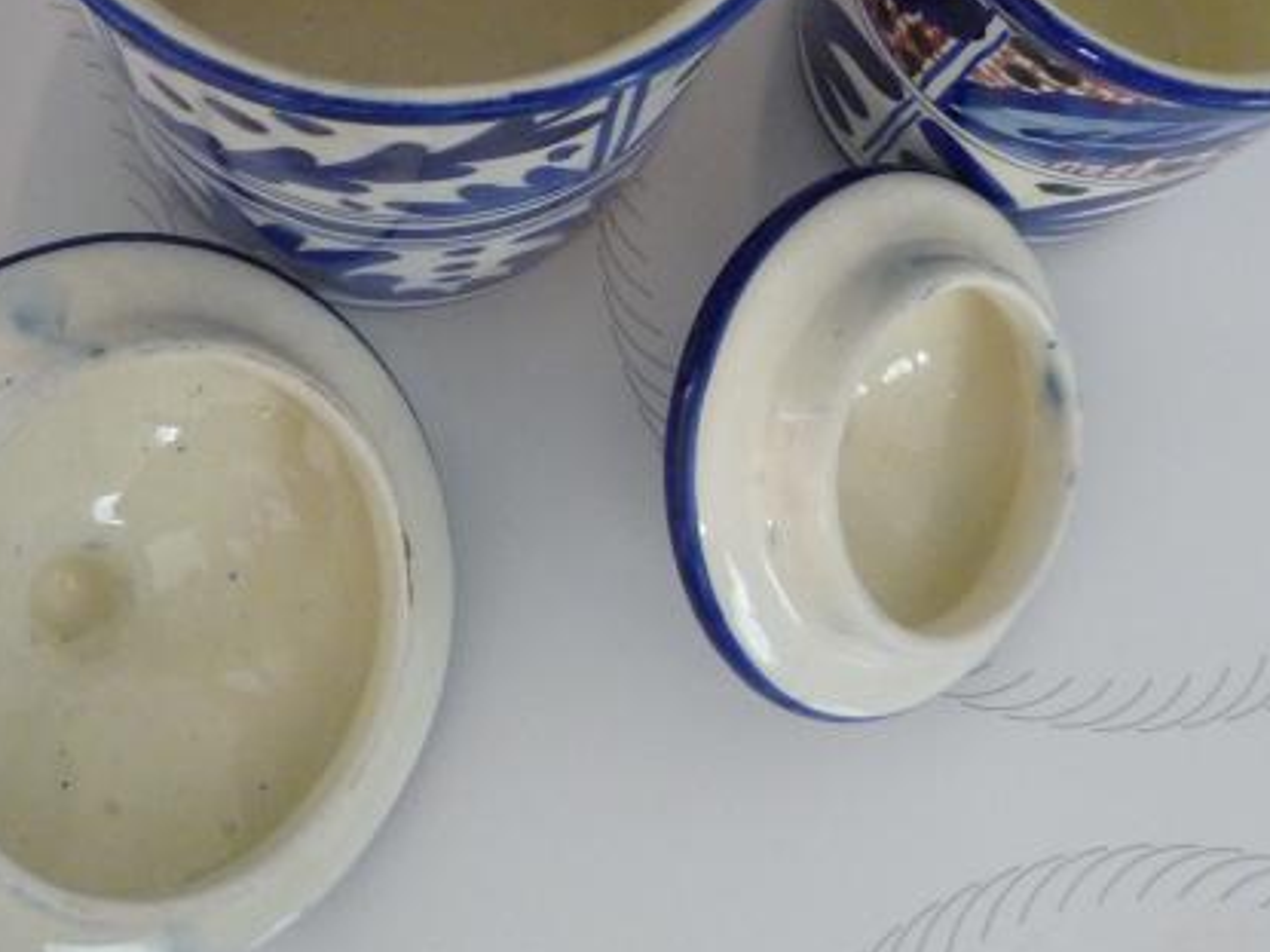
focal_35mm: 54
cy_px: 116
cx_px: 373
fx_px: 1981
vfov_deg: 26.2
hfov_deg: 35.0
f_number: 3.3
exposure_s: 1/20
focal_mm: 4.7
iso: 400
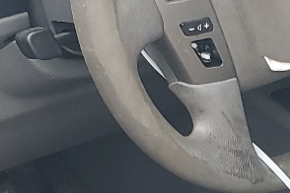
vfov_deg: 9.2
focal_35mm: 147
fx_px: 1184
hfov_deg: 13.8
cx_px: 264
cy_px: 224
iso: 75
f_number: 1.5
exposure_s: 1/120
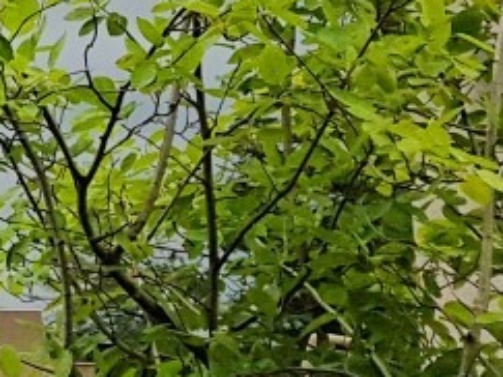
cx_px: -443
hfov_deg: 11.7
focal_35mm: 154
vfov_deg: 9.3
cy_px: -251
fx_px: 2237
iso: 40
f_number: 1.7
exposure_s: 1/950
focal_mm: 4.2
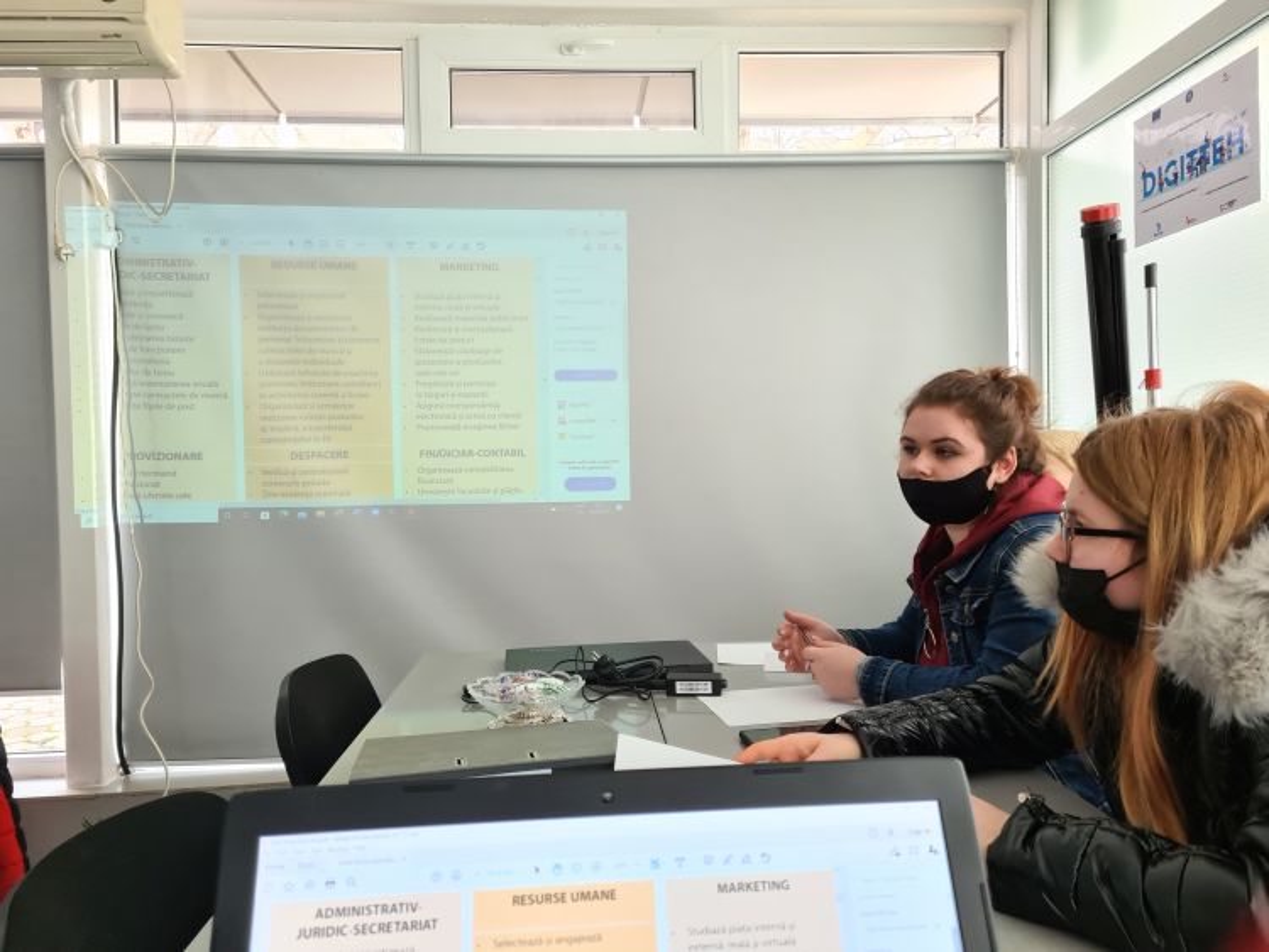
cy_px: 476
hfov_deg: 67.3
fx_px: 953
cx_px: 634
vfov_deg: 53.1
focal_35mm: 26
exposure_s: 1/50
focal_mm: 5.4
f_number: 1.8
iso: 125
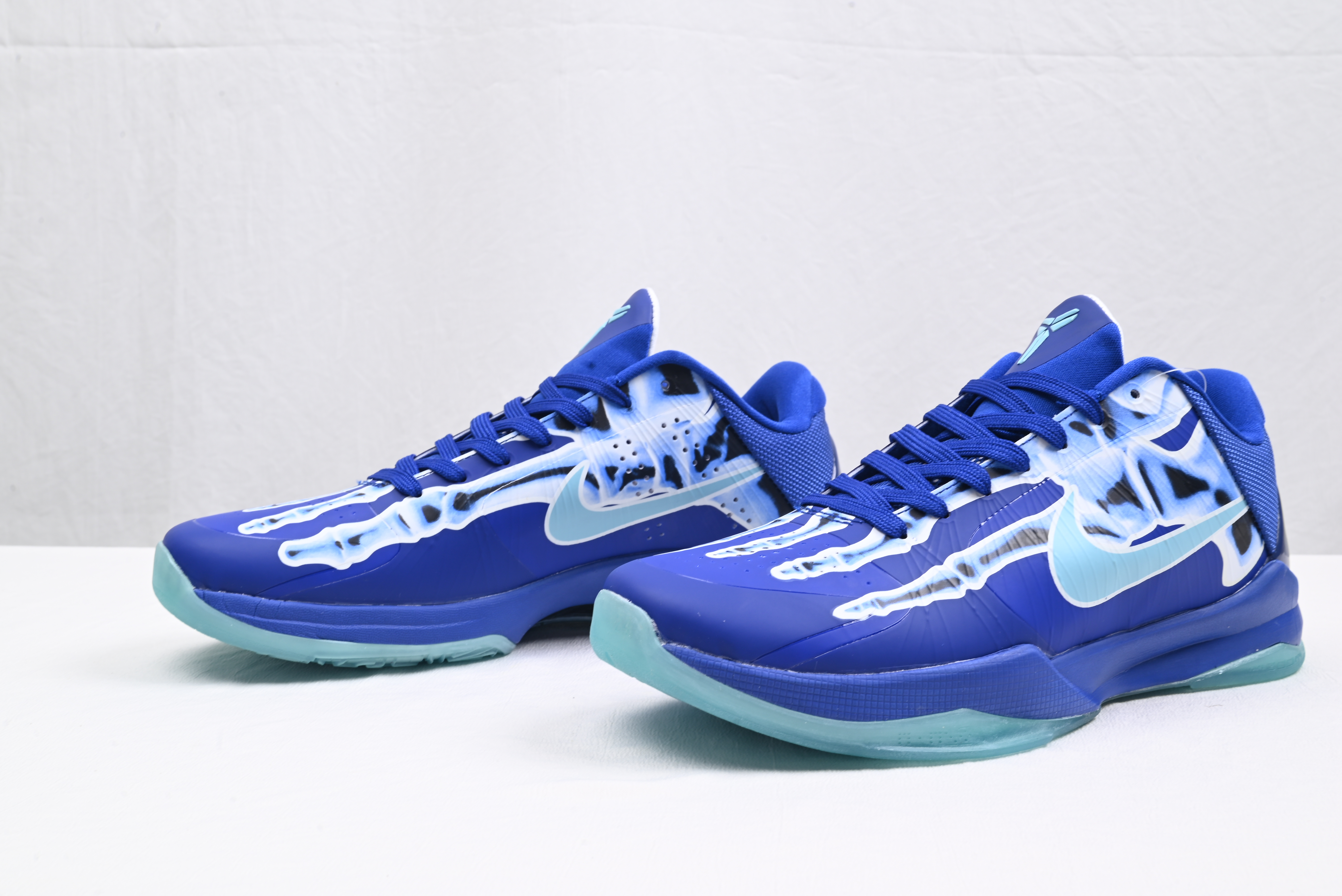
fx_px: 1492
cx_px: 671
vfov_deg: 33.4
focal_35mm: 40
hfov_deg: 48.4
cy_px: 448
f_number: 16
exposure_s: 1/2
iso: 100
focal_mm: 40
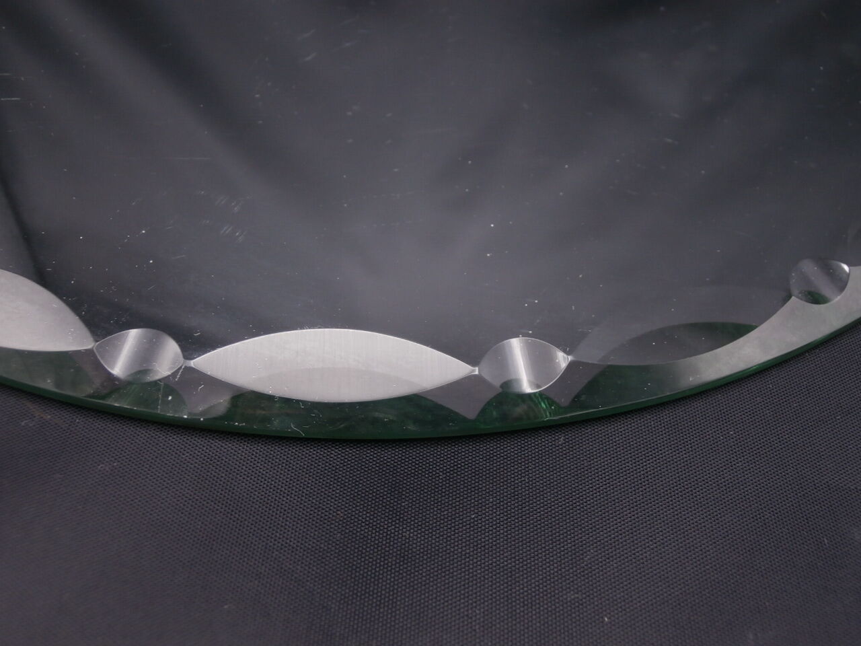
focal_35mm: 38
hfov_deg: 49.0
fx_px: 945
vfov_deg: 37.7
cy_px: 323
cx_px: 430
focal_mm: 6.67
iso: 100
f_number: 3.9
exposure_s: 1/60
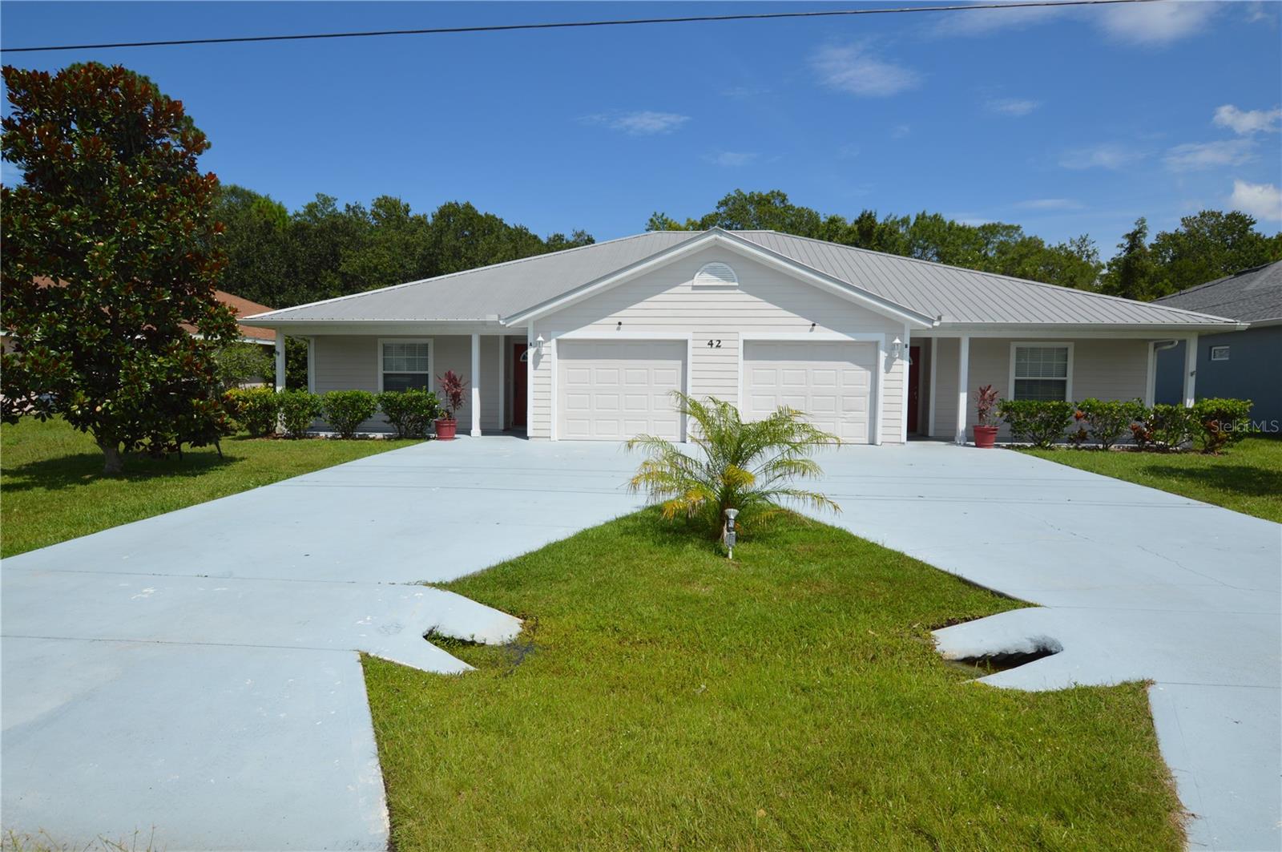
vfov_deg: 59.4
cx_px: 641
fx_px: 747
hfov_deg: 81.3
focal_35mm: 21
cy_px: 426
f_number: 9
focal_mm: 14
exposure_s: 1/320
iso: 100
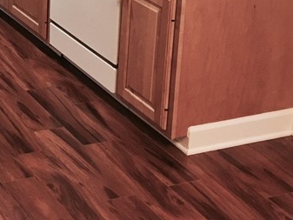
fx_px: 745
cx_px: -99
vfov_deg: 15.8
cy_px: -79
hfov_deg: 20.2
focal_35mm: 88
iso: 50
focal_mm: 4.15
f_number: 2.2
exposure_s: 1/15
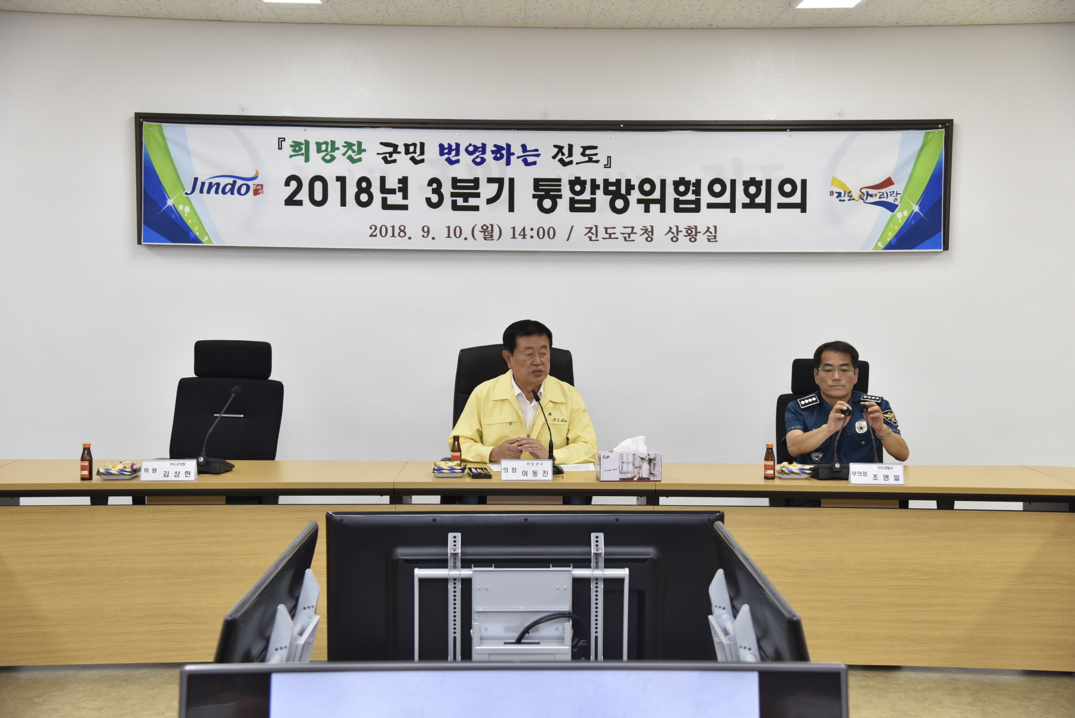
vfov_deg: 27.0
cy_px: 359
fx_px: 1493
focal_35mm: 50
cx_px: 538
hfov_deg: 39.6
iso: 800
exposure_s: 1/125
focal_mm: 50
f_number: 4.5
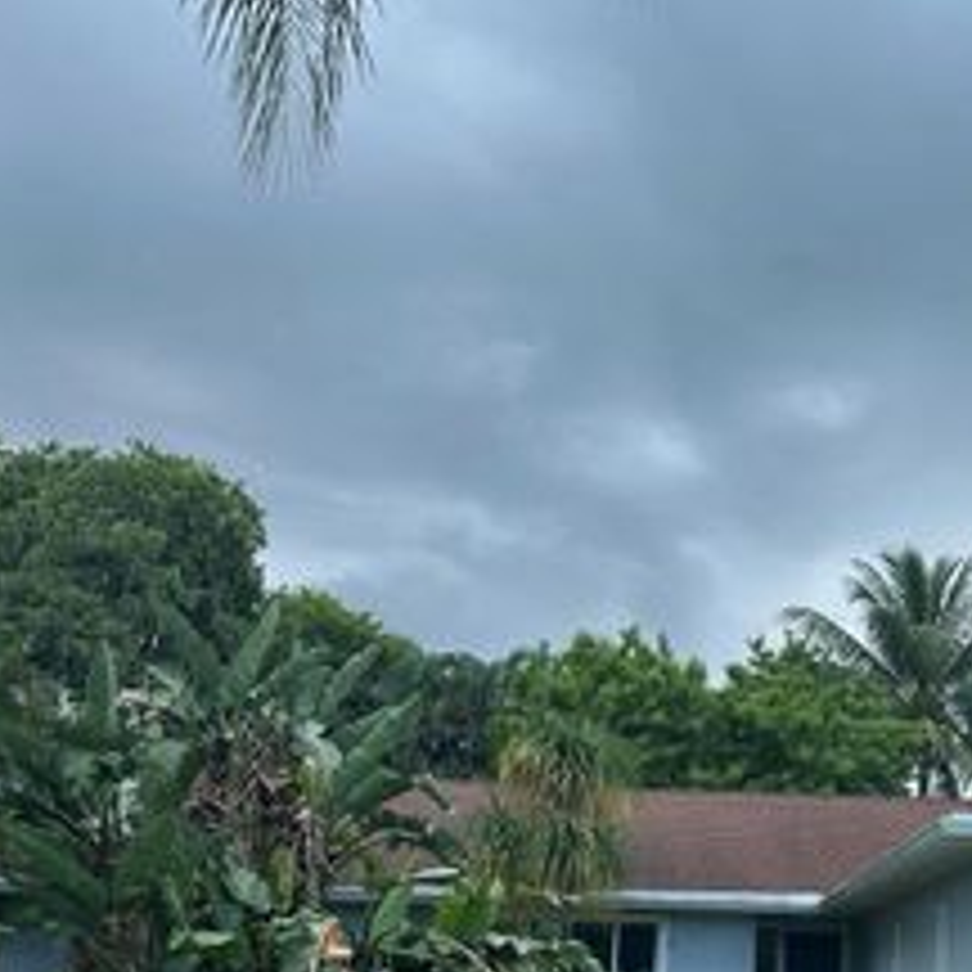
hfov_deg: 32.4
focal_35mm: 49
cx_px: 932
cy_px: 758
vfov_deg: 33.8
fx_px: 1557
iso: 80
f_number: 1.78
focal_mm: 6.86
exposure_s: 1/1095
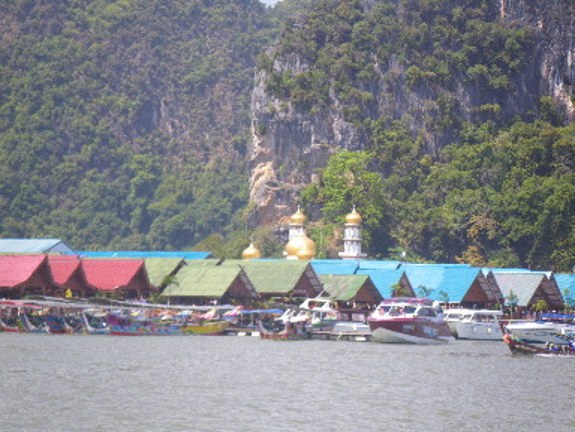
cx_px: 288
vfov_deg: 10.6
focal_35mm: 140
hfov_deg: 14.1
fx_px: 2326
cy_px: 216
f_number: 5.5
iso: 80
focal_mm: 25
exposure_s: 1/250
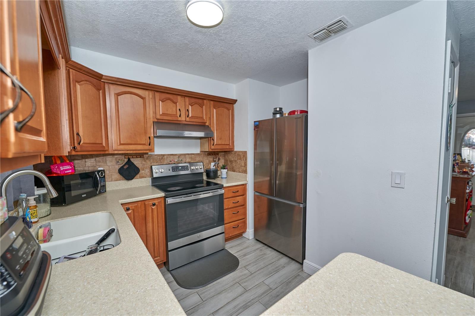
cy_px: 158
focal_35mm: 14
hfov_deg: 104.3
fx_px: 185
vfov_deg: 81.2
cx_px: 238
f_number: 4
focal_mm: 14
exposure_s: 1/200
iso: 500
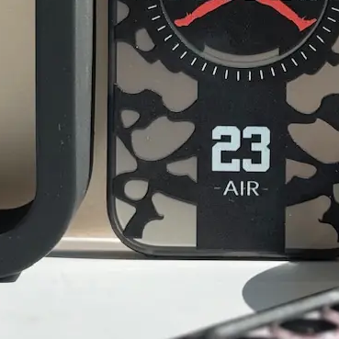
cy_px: -3
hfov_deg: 11.9
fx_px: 1629
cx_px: 214
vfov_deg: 11.8
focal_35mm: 147
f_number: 1.78
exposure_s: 1/1312
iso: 64
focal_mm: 6.76
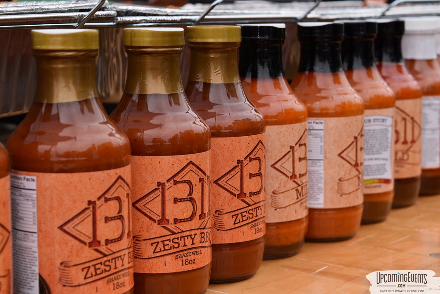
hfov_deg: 24.6
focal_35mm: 82
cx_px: 220
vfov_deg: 16.6
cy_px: 147
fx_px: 1008
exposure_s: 1/250
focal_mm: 55
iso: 250
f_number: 8
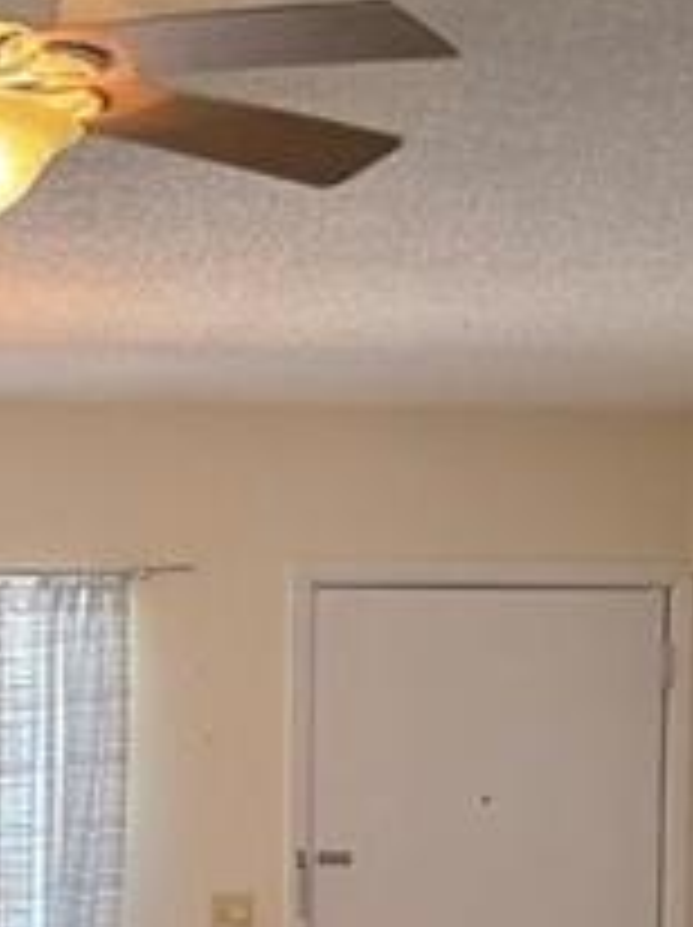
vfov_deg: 14.1
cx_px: 76
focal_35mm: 134
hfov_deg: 11.0
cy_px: 1228
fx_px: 3584
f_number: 1.8
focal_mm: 5.4
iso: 125
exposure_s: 1/120
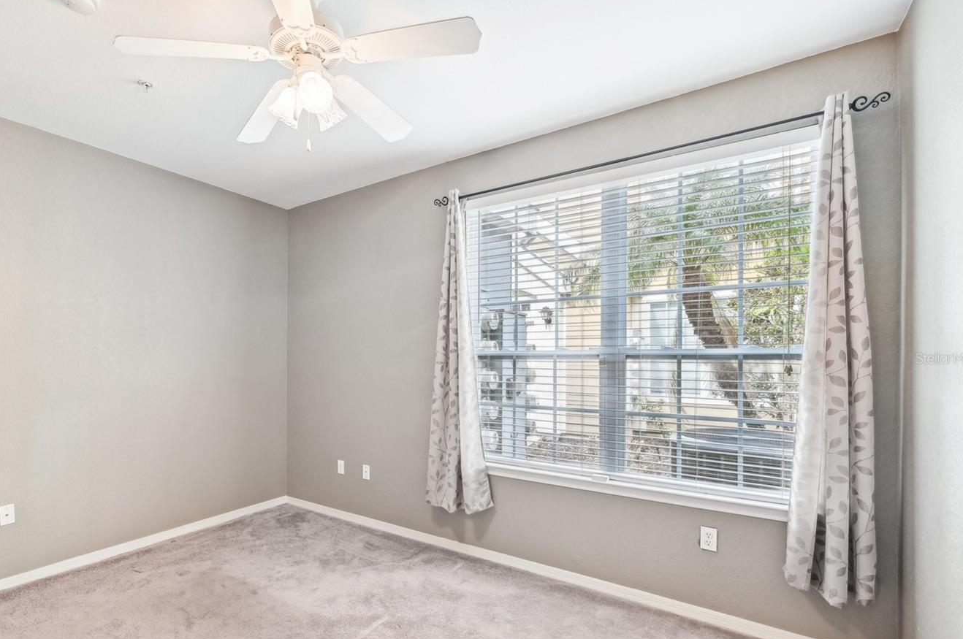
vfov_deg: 70.0
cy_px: 358
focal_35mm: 17
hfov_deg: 92.4
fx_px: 454
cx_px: 396
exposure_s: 1/20
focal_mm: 14
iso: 400
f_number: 8
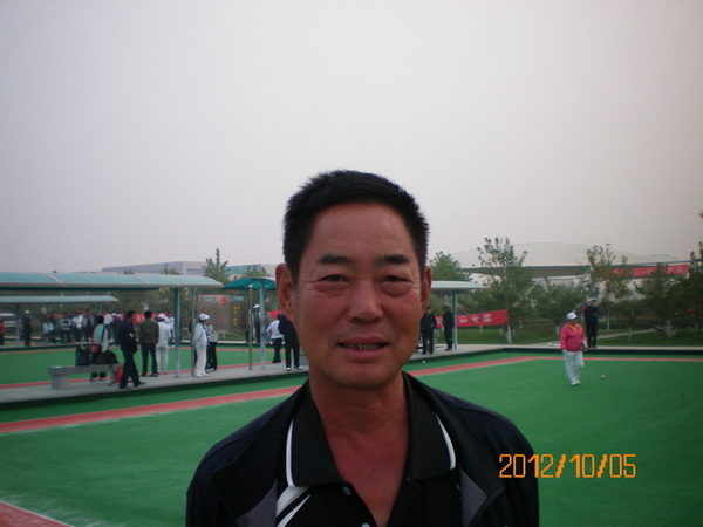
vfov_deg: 37.7
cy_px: 264
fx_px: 772
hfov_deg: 49.0
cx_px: 352
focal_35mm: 38
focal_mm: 6.3
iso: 64
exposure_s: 1/200
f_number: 3.1
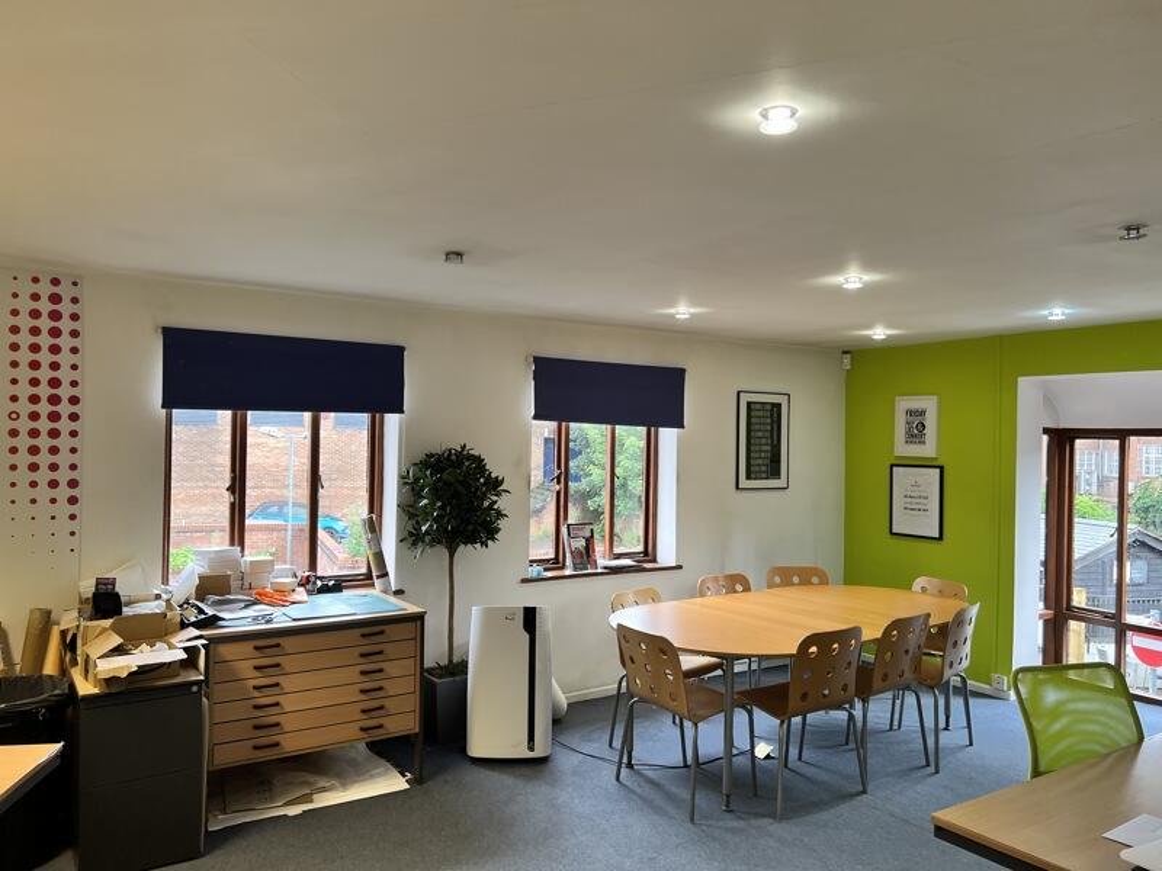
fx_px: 873
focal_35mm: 26
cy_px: 436
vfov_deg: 53.1
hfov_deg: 67.3
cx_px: 581
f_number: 1.5
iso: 125
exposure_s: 1/100
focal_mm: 5.7
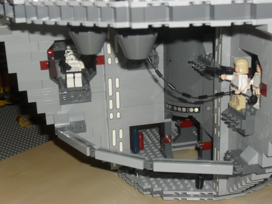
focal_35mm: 57
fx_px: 448
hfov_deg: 33.8
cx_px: 136
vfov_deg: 25.7
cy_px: 102
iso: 200
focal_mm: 10.1
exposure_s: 1/60
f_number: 4.3
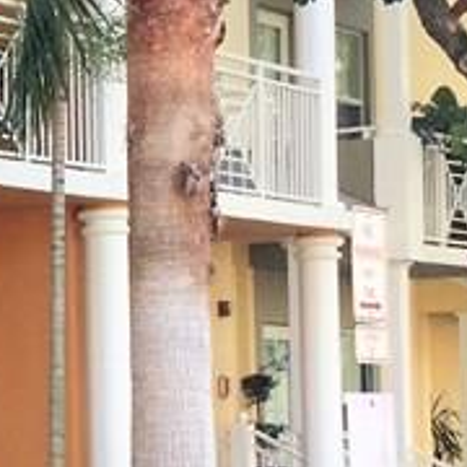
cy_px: 326
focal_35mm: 156
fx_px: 2381
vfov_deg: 11.2
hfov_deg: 10.4
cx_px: -454
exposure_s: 1/120
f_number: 2.4
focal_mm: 3.3
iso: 40
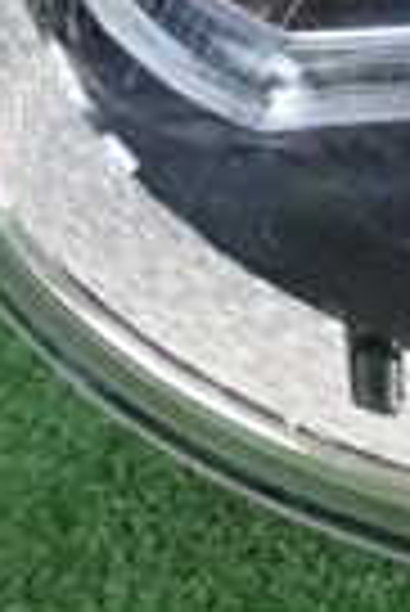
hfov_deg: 7.7
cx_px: 1023
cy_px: 27
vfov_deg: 12.3
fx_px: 2811
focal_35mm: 165
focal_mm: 6.37
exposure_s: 1/125
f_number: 2.5
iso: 2500
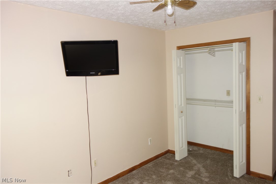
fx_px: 215
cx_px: 138
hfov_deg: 65.5
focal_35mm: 28
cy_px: 92
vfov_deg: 46.4
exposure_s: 1/30
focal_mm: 10.4
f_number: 1.8
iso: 200
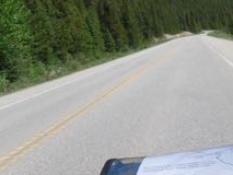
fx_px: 465
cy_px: 85
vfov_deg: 21.3
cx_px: 165
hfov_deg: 27.9
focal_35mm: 69
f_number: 3.5
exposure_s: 1/1000
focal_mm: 4.1
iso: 80
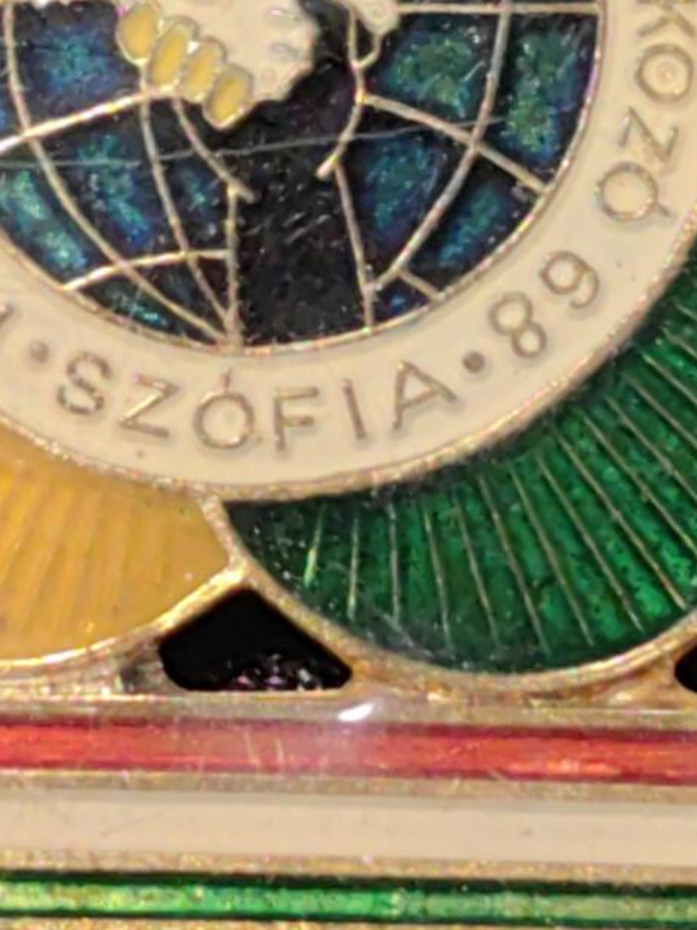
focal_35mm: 249
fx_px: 6689
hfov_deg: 6.0
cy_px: 172
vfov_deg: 7.9
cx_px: 235
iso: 125
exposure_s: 1/100
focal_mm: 5.75
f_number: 2
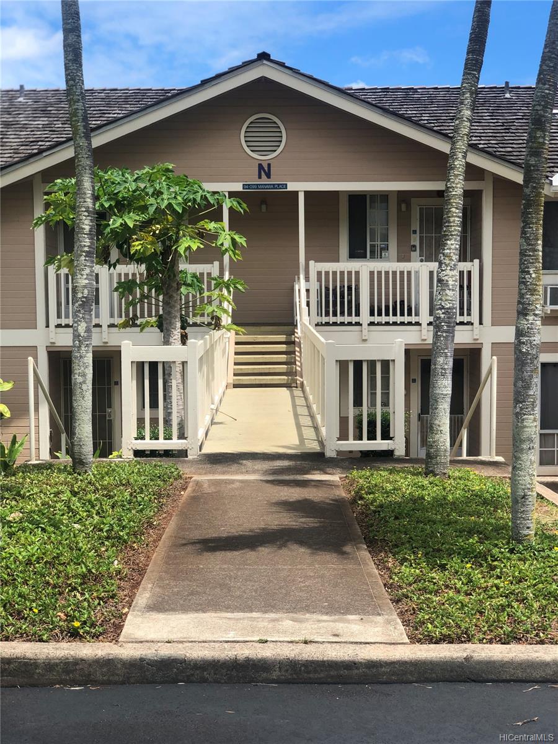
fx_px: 1118
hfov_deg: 28.0
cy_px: 372
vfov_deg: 36.8
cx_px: 279
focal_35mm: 52
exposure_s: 1/813
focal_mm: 6
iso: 16
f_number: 2.4
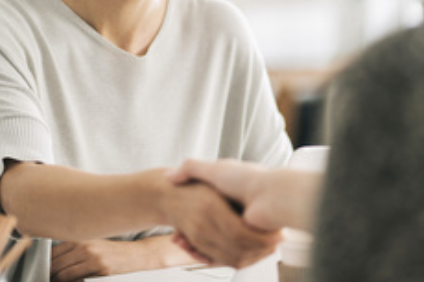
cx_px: 165
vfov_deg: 8.0
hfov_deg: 12.0
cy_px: 79
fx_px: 2024
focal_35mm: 172
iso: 160
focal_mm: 85
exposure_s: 1/50
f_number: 2
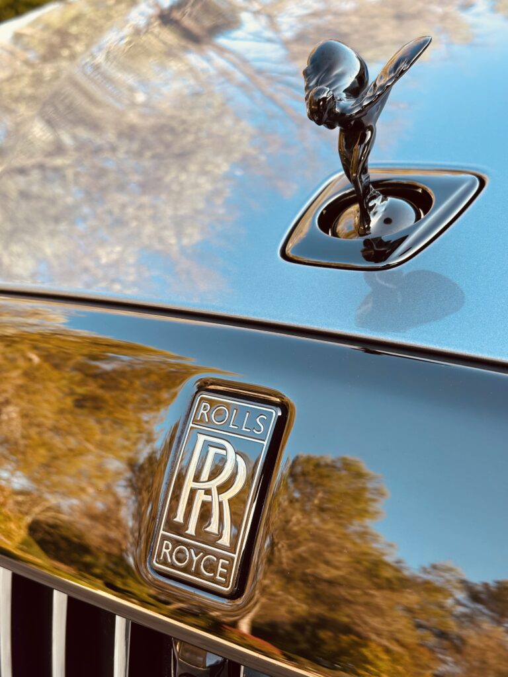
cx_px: 254
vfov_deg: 39.7
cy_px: 338
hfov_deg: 30.3
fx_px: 939
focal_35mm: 48
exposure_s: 1/172
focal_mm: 6.86
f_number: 1.78
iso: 80
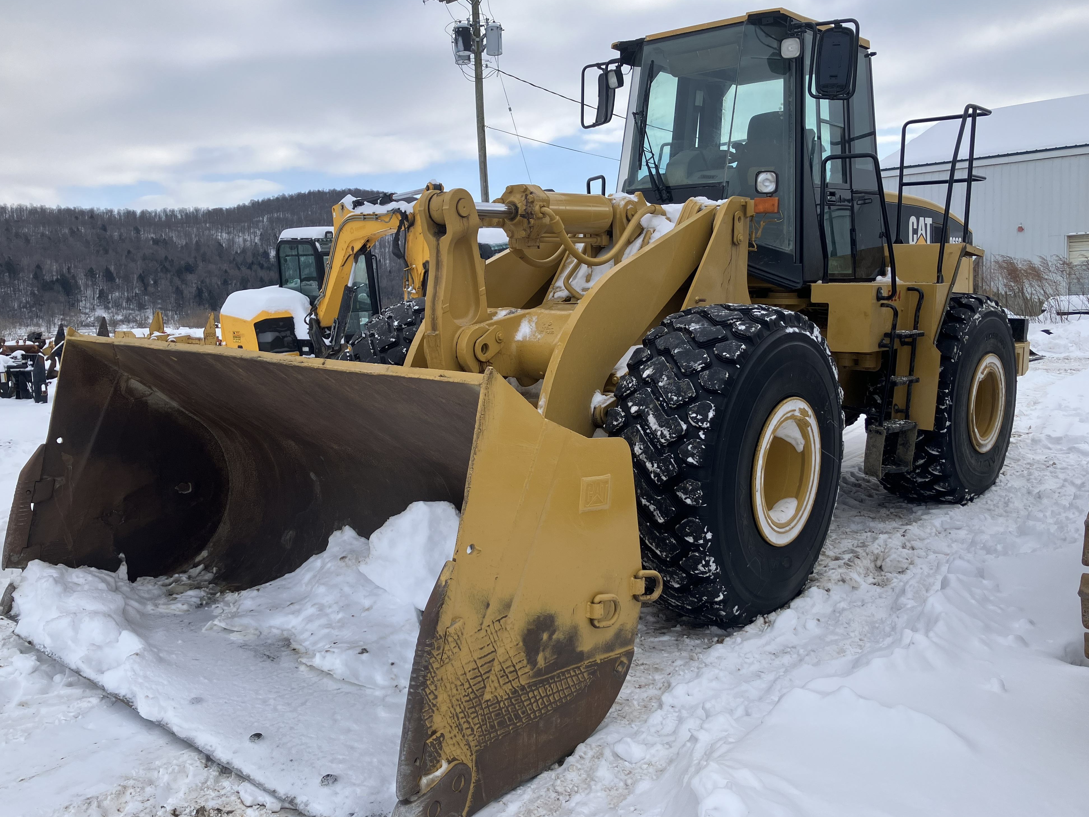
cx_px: 528
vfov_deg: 48.2
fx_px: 912
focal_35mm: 29
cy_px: 410
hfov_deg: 61.6
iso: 32
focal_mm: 3.99
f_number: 1.8
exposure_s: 1/972
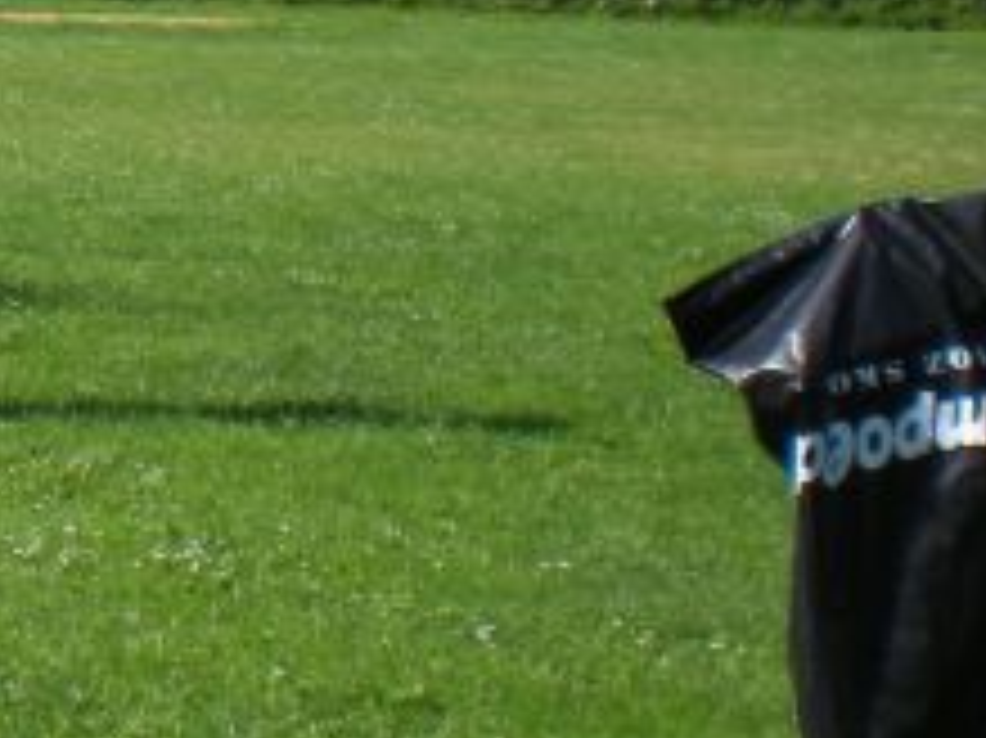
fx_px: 3957
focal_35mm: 139
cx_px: -441
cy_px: 14
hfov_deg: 13.5
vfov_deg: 10.6
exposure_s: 1/329
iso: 64
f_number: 4.6
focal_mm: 6.3
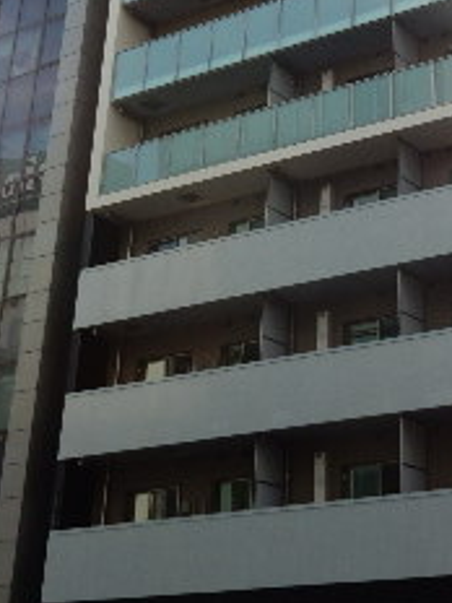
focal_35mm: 69
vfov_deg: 27.0
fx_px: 1201
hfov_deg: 20.9
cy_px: 34
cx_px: 397
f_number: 3.7
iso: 125
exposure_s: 1/640
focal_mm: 4.5
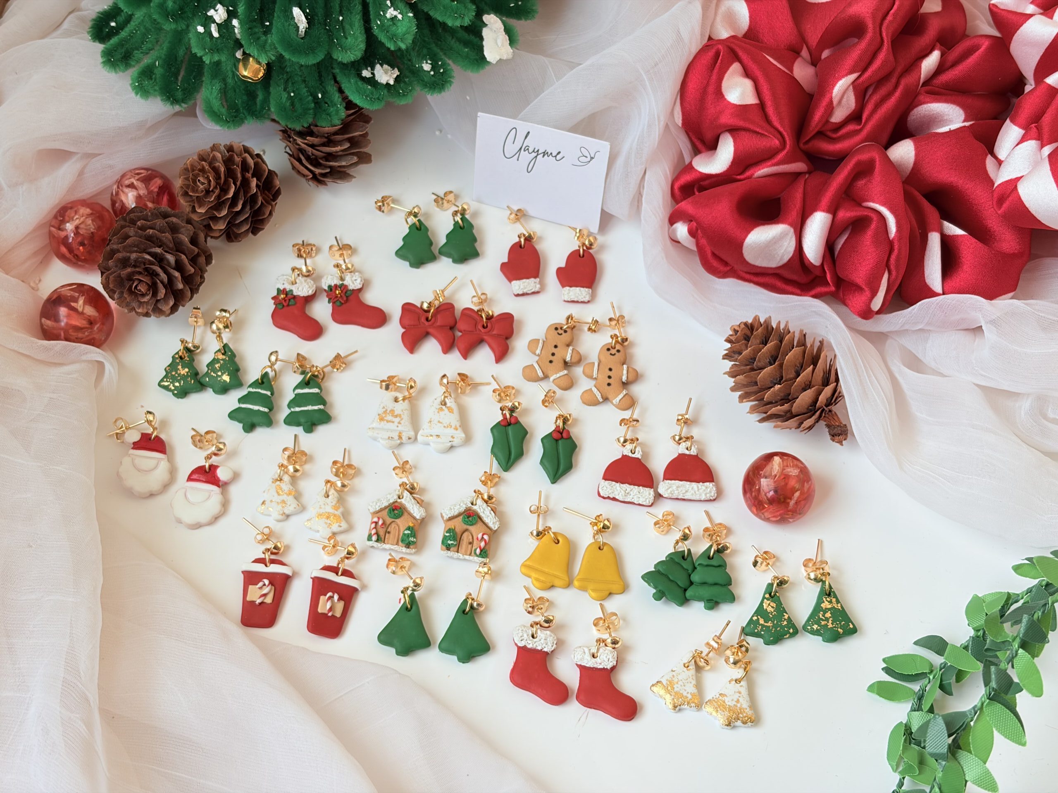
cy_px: 396
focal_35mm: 52
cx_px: 529
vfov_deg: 28.0
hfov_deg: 36.8
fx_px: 1589
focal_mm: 5.96
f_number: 1.6
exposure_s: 1/119
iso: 50
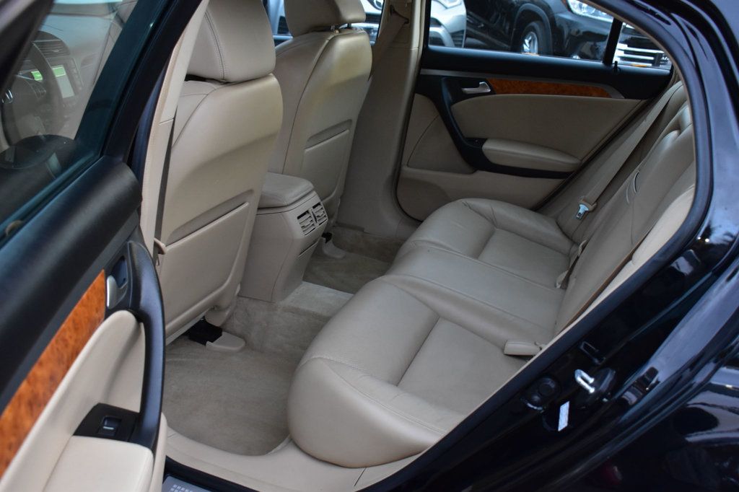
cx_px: 370
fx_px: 739
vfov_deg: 36.8
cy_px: 246
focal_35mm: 36
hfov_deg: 53.1
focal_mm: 24
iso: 1600
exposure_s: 1/15
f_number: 5.6
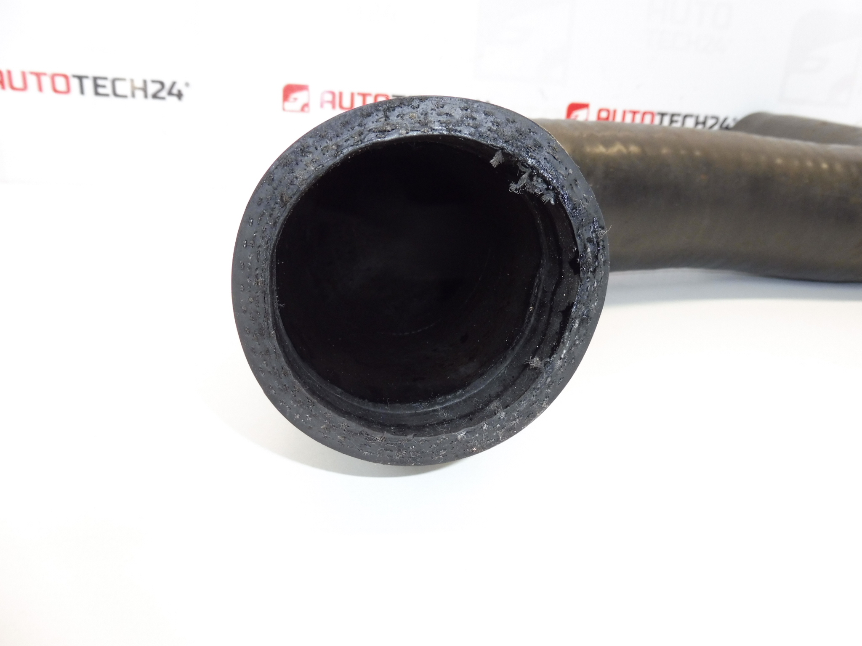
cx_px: 431
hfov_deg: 69.4
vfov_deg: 54.9
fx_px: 623
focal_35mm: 25
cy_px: 323
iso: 200
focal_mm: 4.4
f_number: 4
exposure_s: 1/60
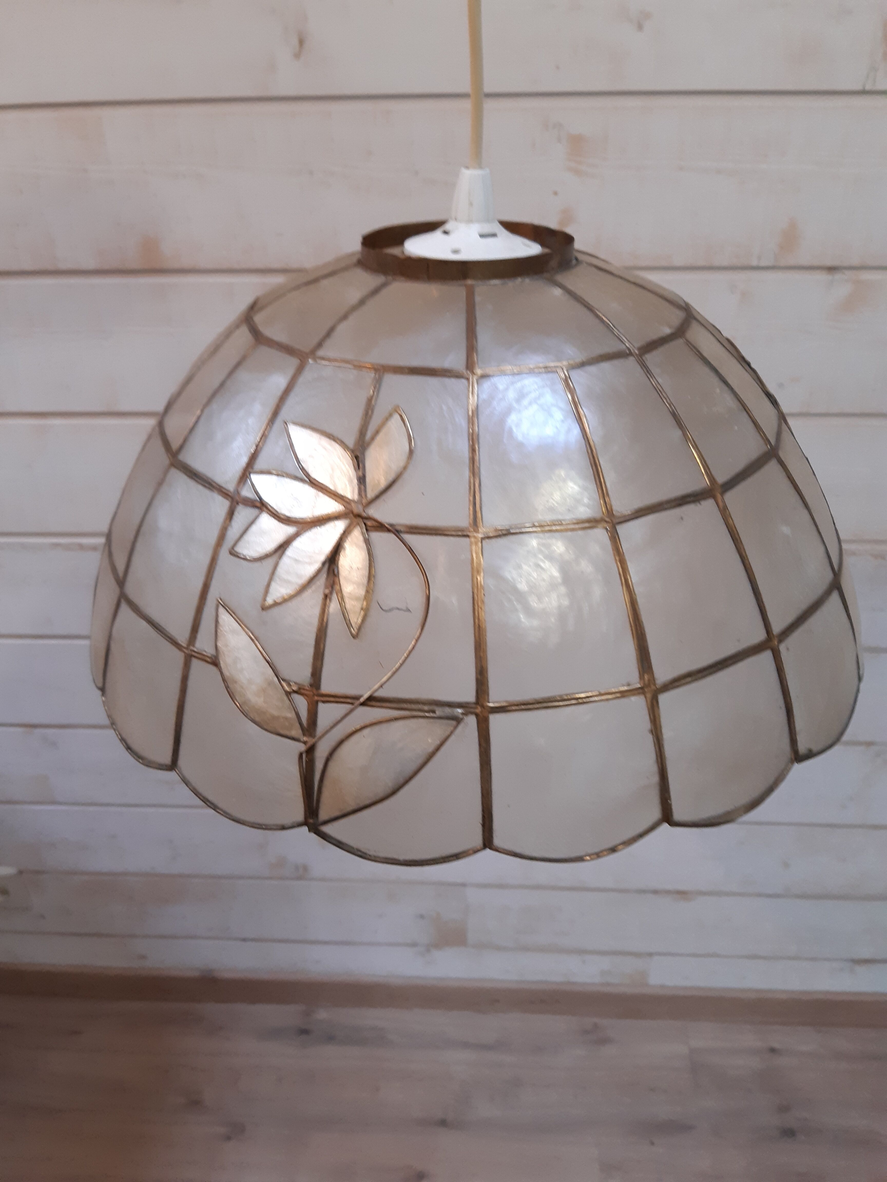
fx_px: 888
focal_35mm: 26
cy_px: 591
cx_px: 444
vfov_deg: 67.3
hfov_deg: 53.1
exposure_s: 1/50
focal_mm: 3.92
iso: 160
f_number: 1.7
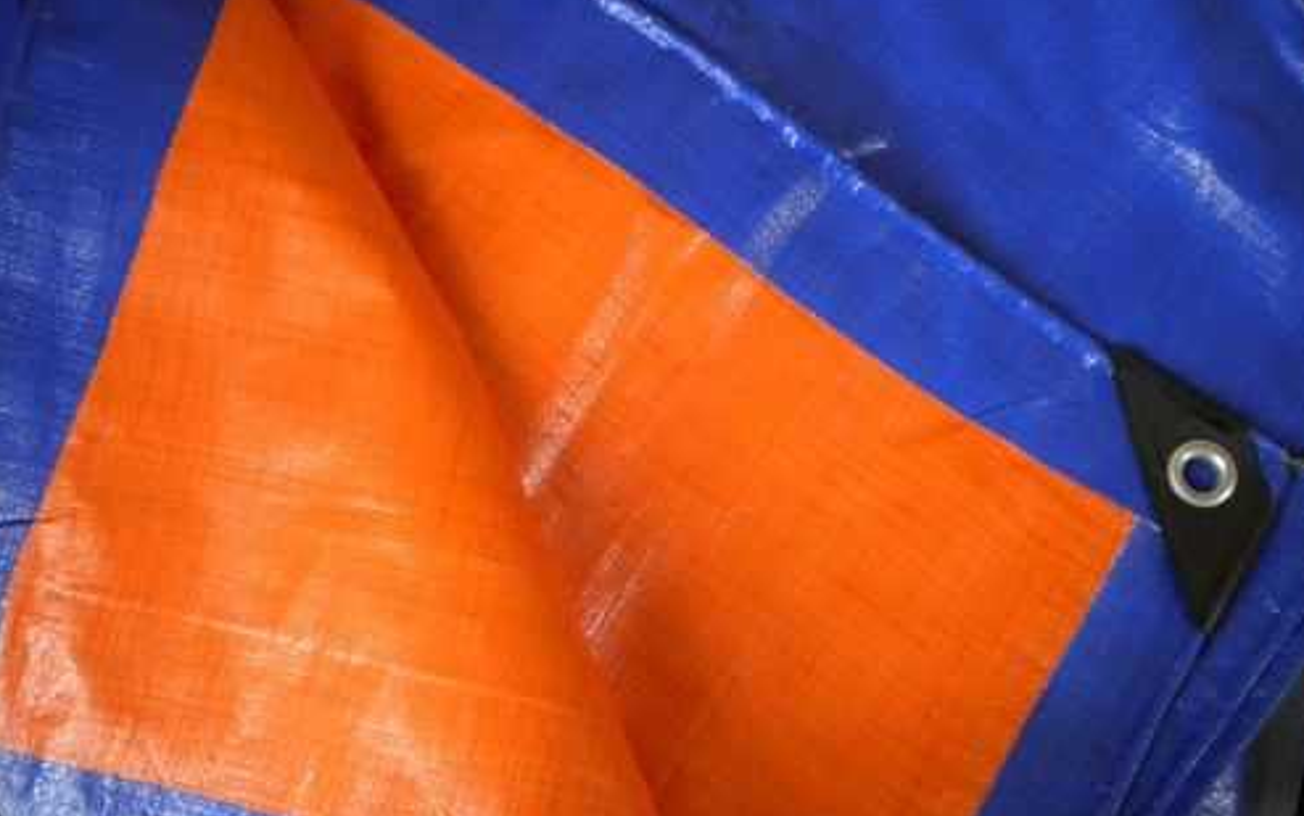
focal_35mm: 44
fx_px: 1564
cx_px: 652
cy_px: 347
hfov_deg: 45.3
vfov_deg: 29.2
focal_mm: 7.4
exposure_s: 1/34.6
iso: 400
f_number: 3.5
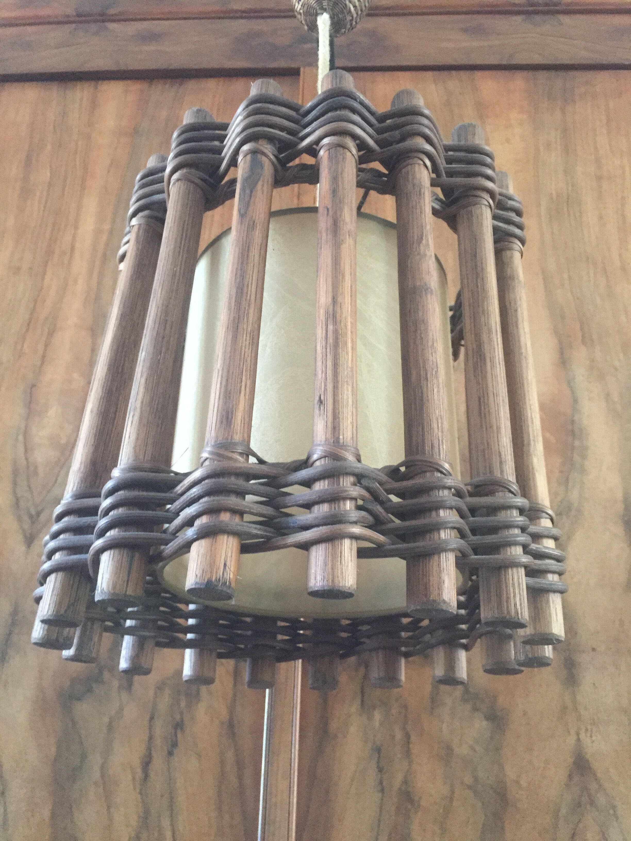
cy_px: 420
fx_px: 705
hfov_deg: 48.2
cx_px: 316
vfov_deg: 61.7
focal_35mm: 29
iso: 250
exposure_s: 1/20
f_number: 2.2
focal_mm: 4.15
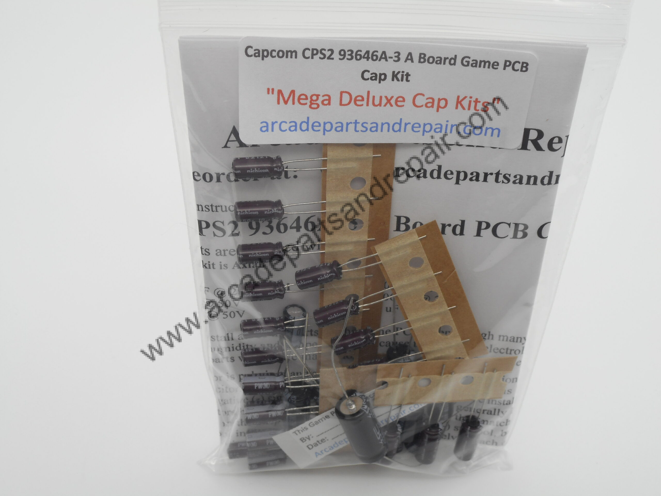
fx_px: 974
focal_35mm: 51
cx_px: 330
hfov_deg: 37.5
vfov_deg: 28.6
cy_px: 248
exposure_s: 1/60
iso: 80
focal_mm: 9.1
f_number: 4.9
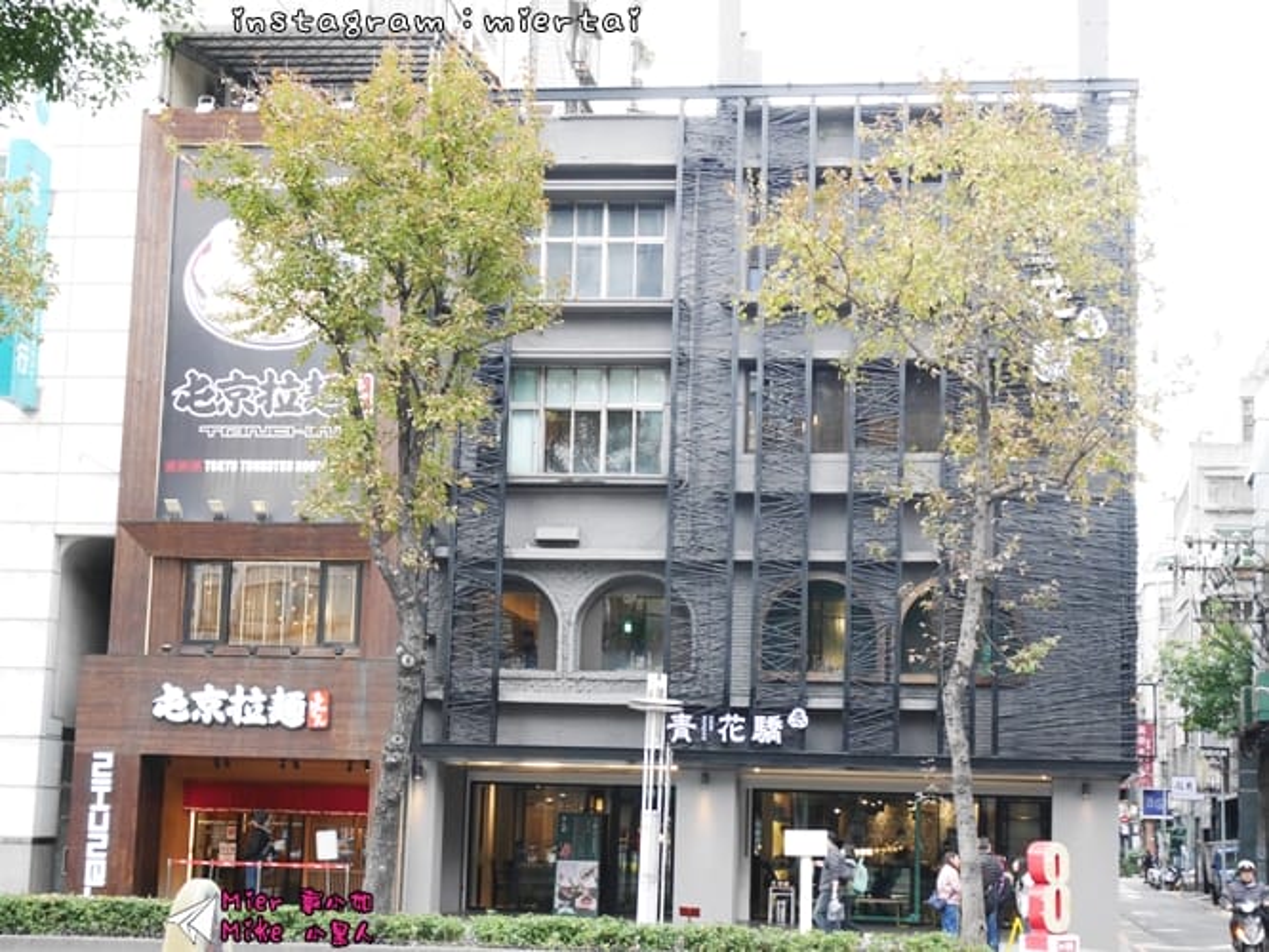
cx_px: 634
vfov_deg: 22.9
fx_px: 2347
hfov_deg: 30.3
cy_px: 476
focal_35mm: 64
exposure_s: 1/80
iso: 1600
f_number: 5.6
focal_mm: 32
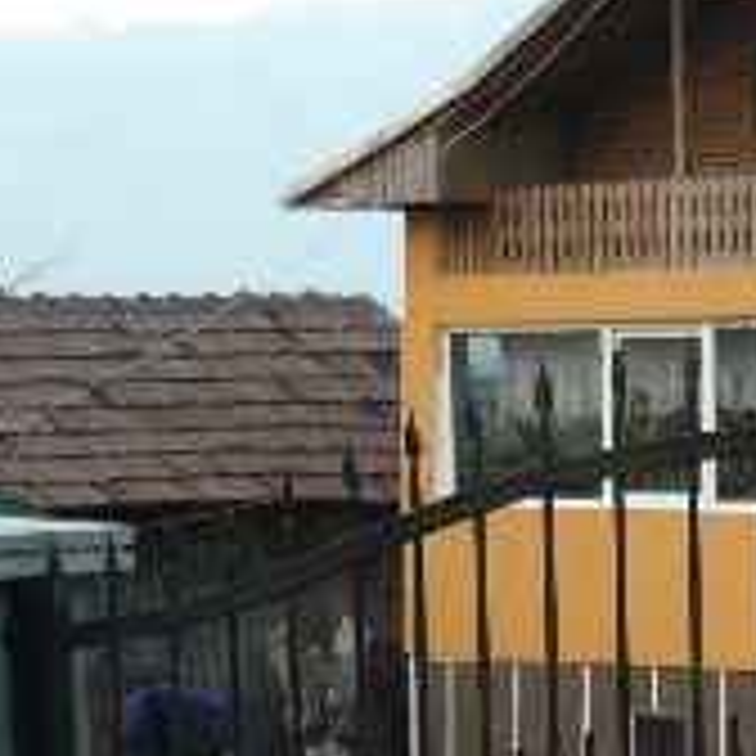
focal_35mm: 160
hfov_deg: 10.9
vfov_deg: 10.7
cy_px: 886
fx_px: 3953
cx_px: 558
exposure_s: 1/80
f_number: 2.9
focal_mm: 6.3
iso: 100
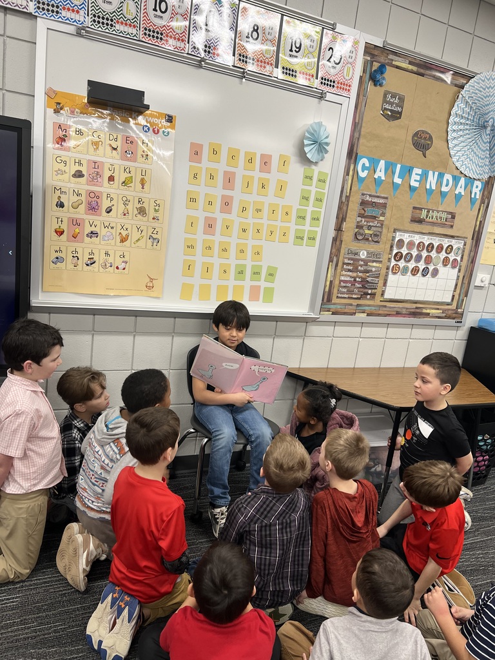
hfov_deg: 53.1
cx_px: 248
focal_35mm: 26
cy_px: 330
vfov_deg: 67.3
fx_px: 496
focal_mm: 5.7
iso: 80
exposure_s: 1/90
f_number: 1.5
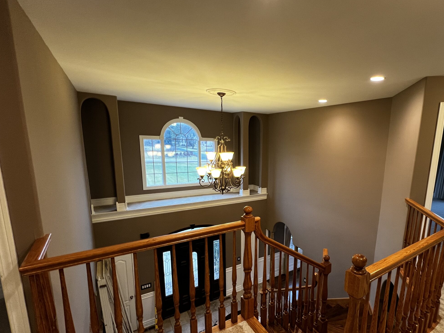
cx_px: 284
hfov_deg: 88.8
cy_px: 186
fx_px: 218
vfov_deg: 74.5
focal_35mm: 17
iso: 250
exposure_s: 1/60
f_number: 1.8
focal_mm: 1.57
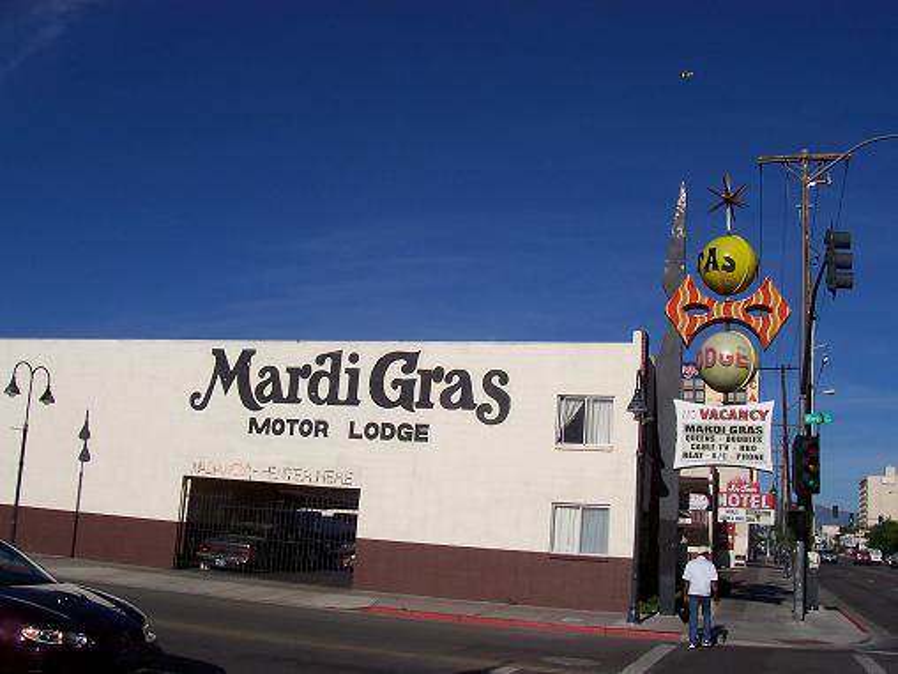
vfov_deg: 38.7
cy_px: 337
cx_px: 449
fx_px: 960
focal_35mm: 37
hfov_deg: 50.1
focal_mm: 5.6
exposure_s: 1/1000
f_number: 5.6
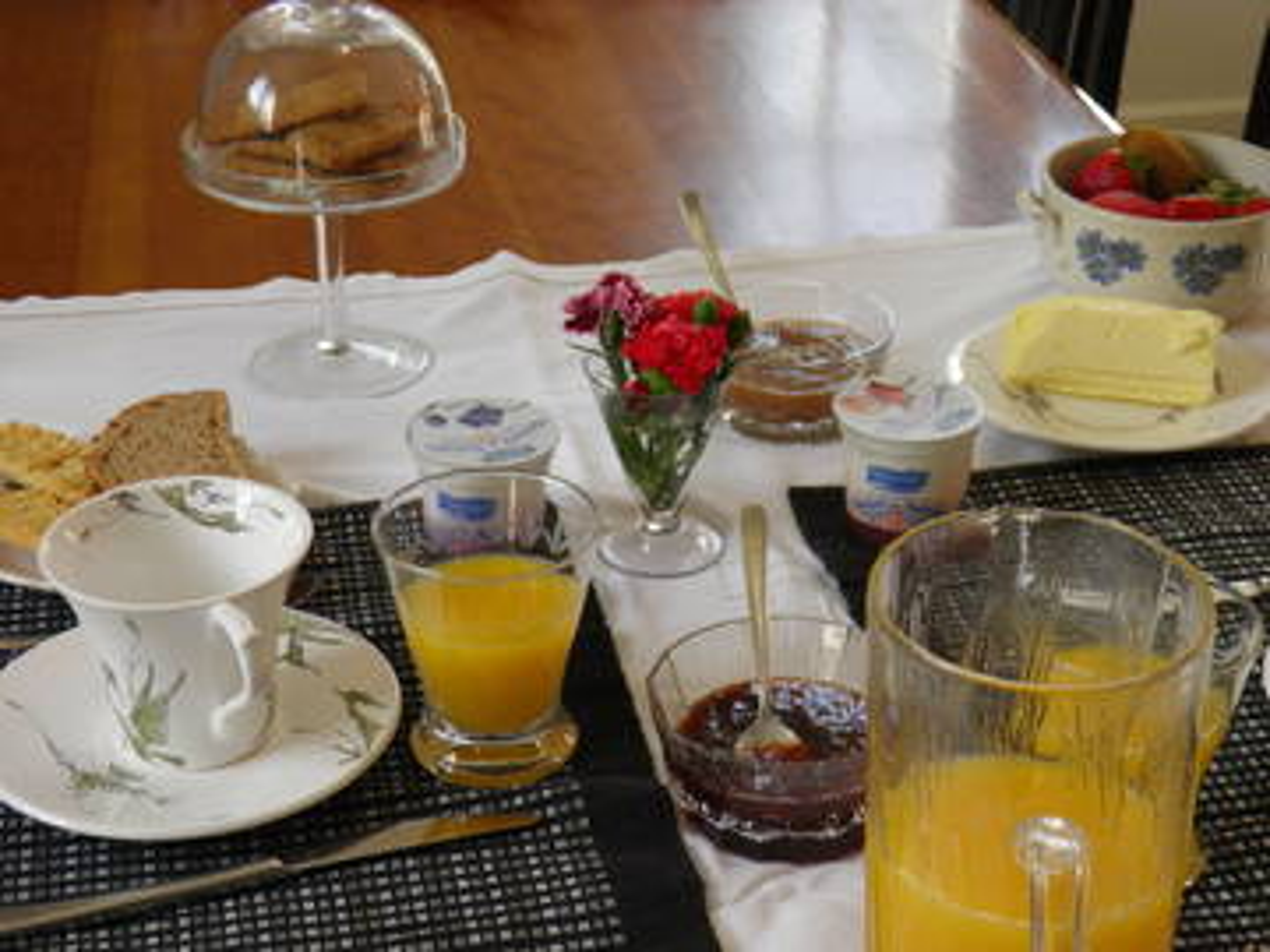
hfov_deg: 31.2
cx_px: 635
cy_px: 476
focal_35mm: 62
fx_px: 2275
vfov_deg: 23.7
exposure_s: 1/125
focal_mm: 11.2
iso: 200
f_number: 3.8
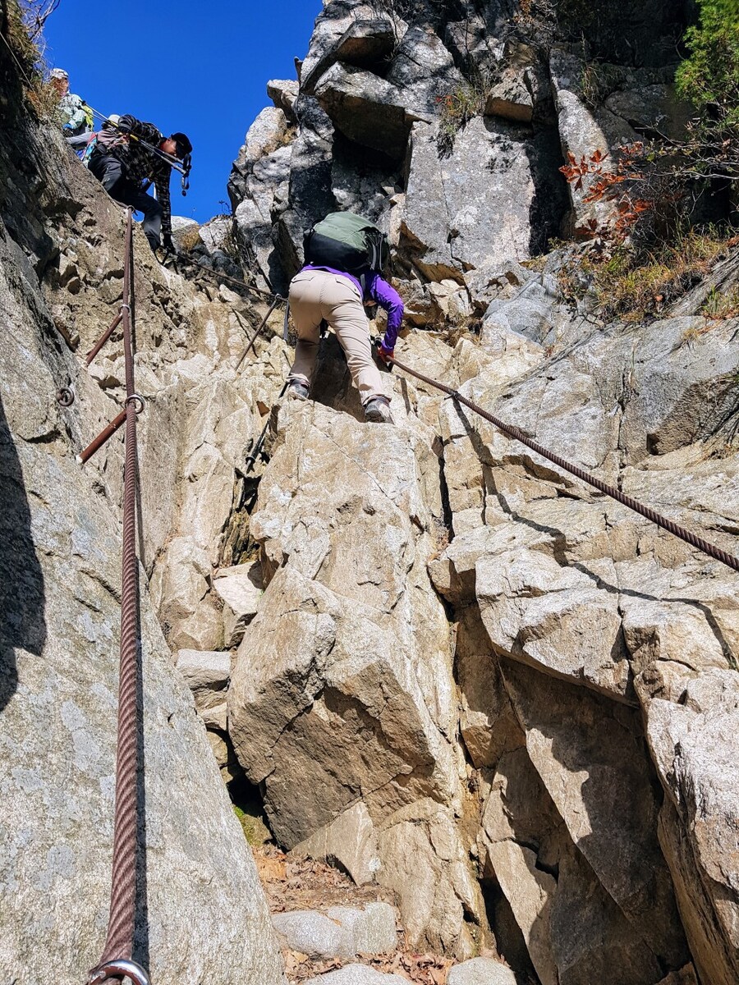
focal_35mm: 26
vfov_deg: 67.3
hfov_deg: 53.1
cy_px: 492
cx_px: 370
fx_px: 740
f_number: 1.7
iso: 50
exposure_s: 1/1964
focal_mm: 4.2
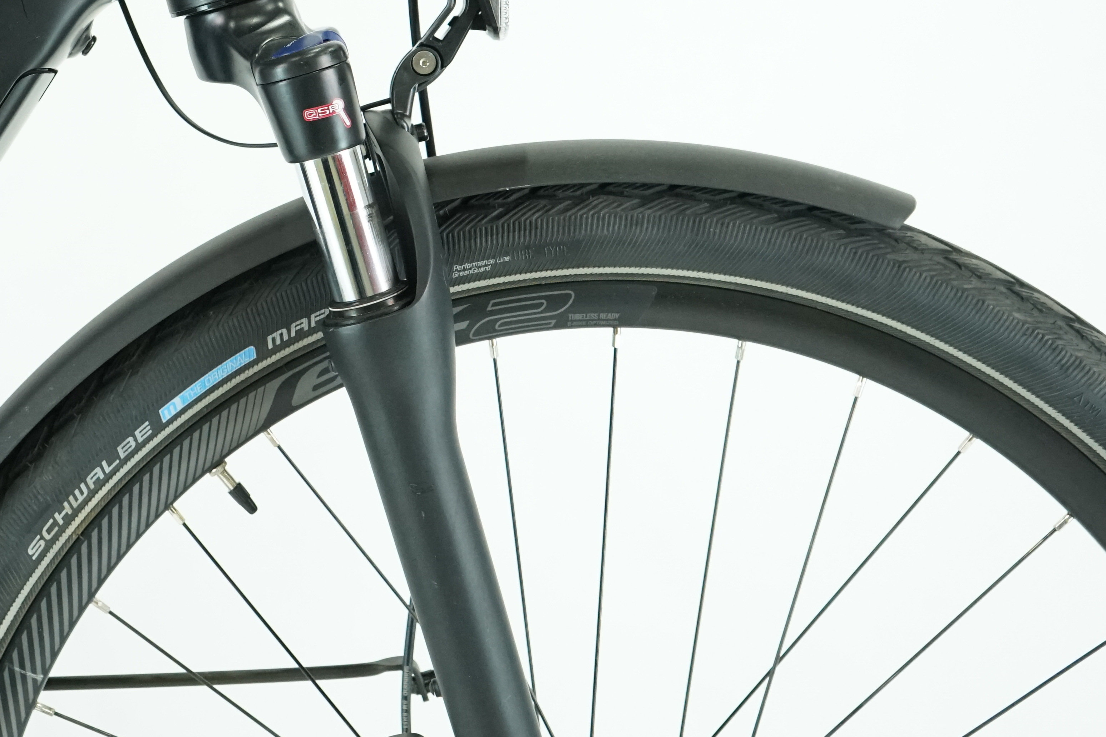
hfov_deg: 30.7
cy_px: 29
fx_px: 1966
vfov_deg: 20.7
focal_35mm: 64
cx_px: 231
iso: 2500
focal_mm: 33
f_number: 5
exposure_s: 1/200
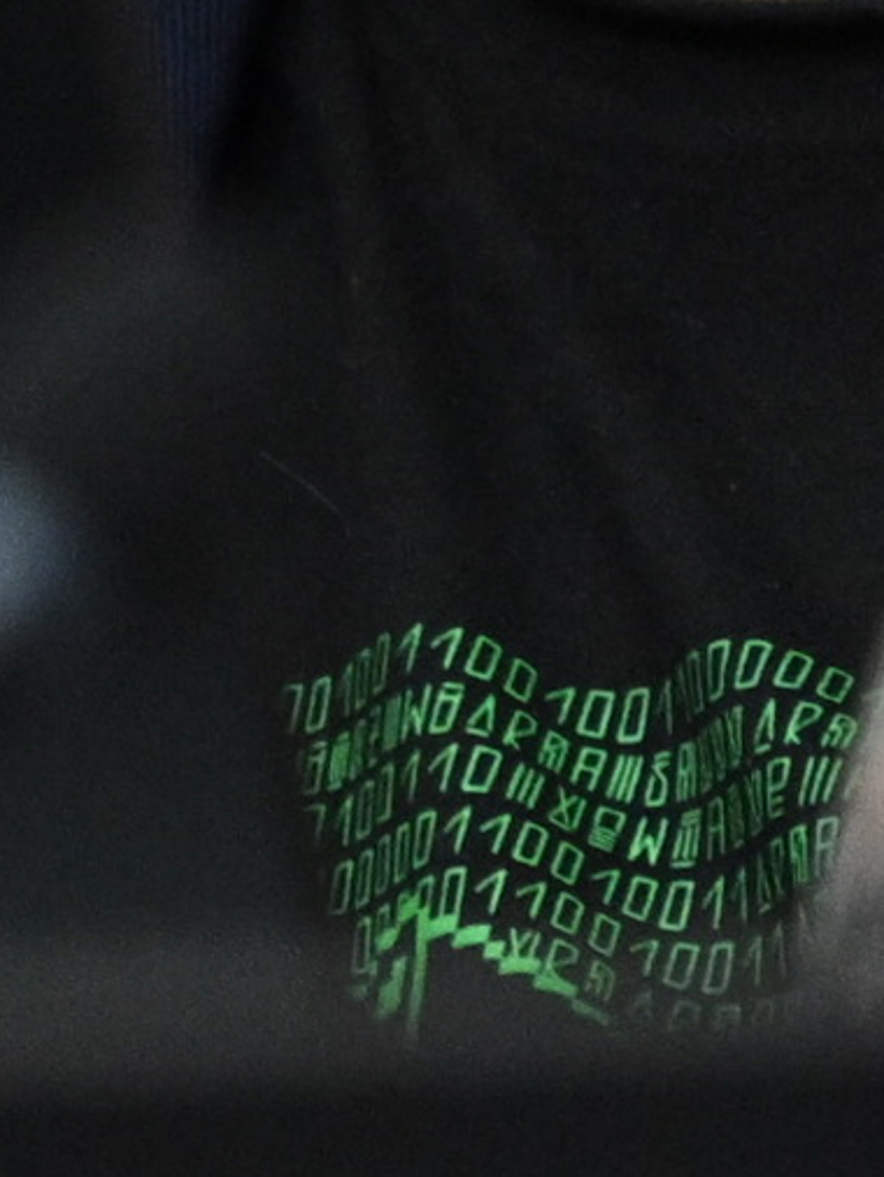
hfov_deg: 0.7
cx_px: 656
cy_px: -512
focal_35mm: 2051
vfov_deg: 1.0
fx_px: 69777
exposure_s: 1/250
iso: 2500
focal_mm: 200
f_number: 4
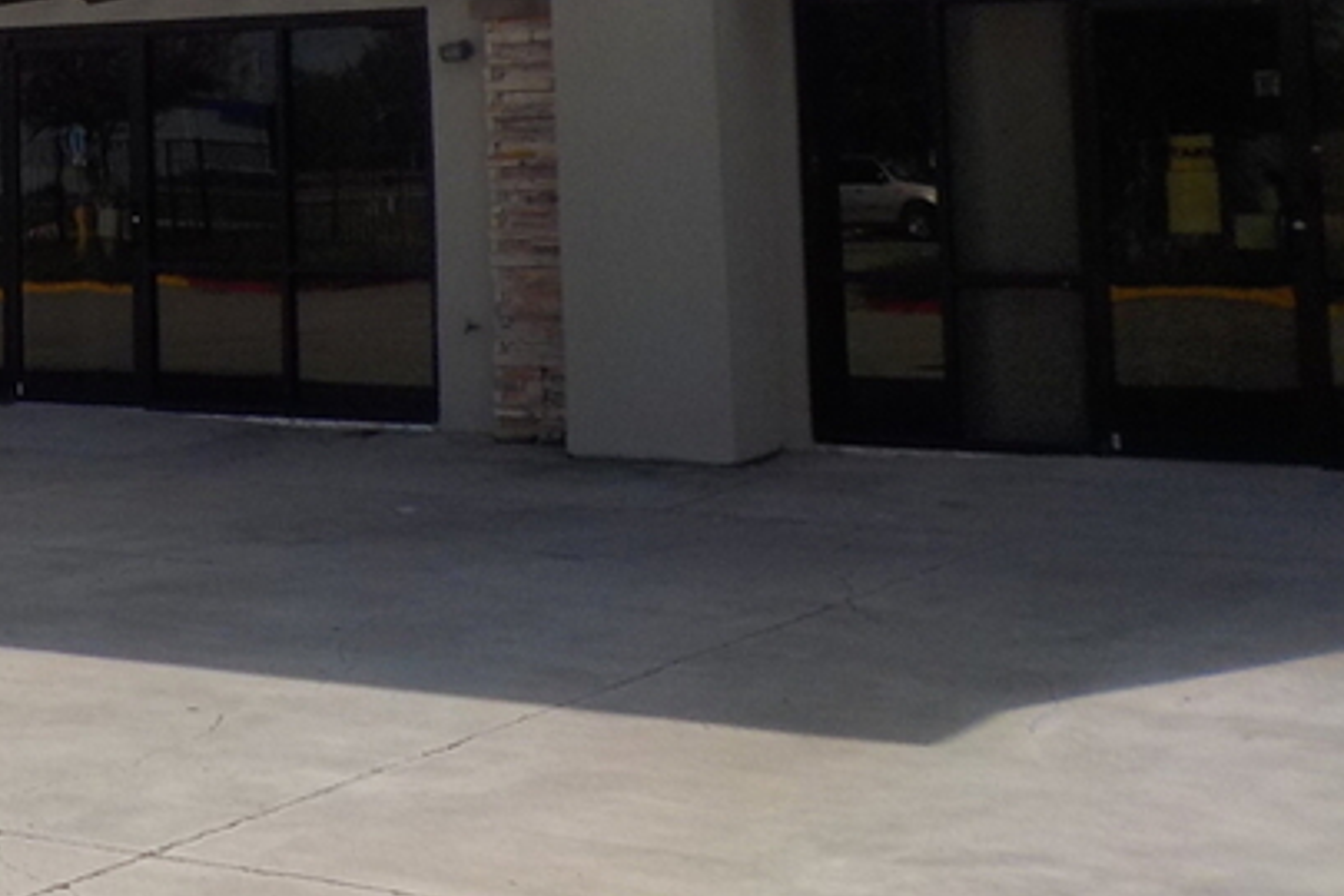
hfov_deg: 25.0
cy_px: -146
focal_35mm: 74
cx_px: -202
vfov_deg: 17.6
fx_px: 2762
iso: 125
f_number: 6.6
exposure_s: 1/640
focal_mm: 4.1
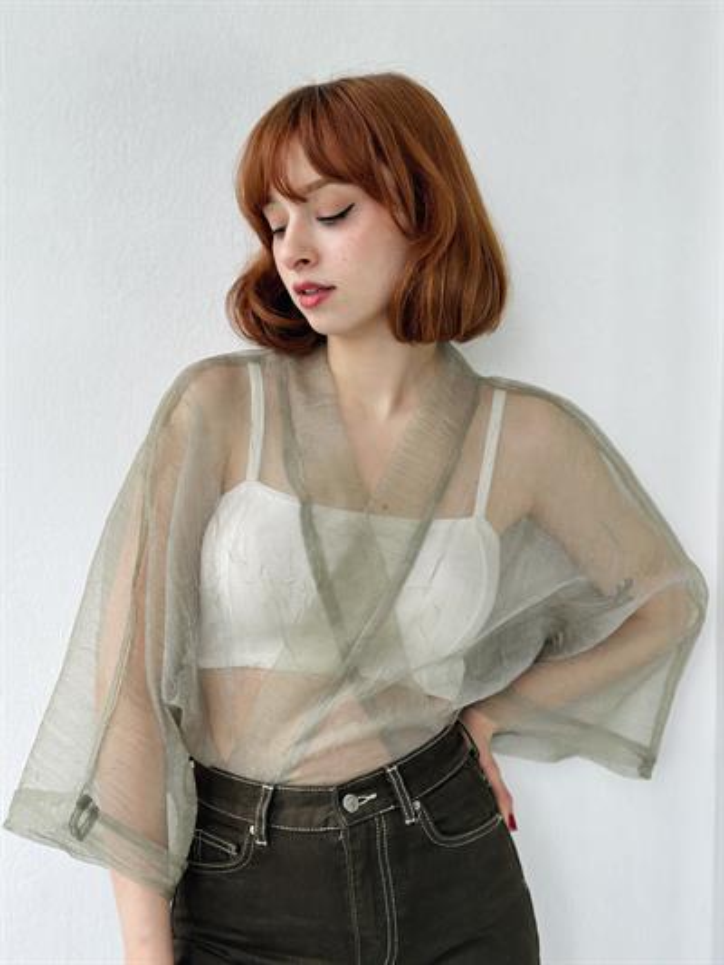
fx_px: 1338
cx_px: 362
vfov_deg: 39.6
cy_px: 482
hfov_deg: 30.3
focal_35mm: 48
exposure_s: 1/326
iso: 80
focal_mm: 6.86
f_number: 1.78
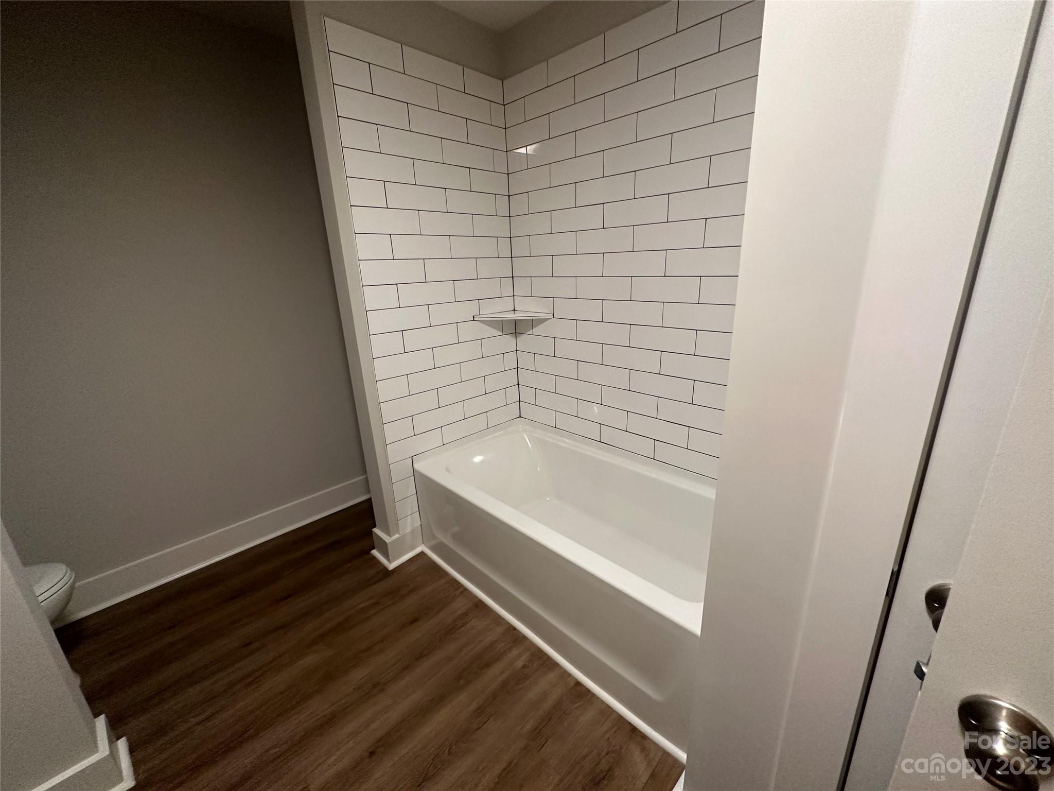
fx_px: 426
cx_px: 527
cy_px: 396
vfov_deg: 85.7
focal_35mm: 14
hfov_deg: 102.1
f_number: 2.2
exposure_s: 1/60
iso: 200
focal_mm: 2.22
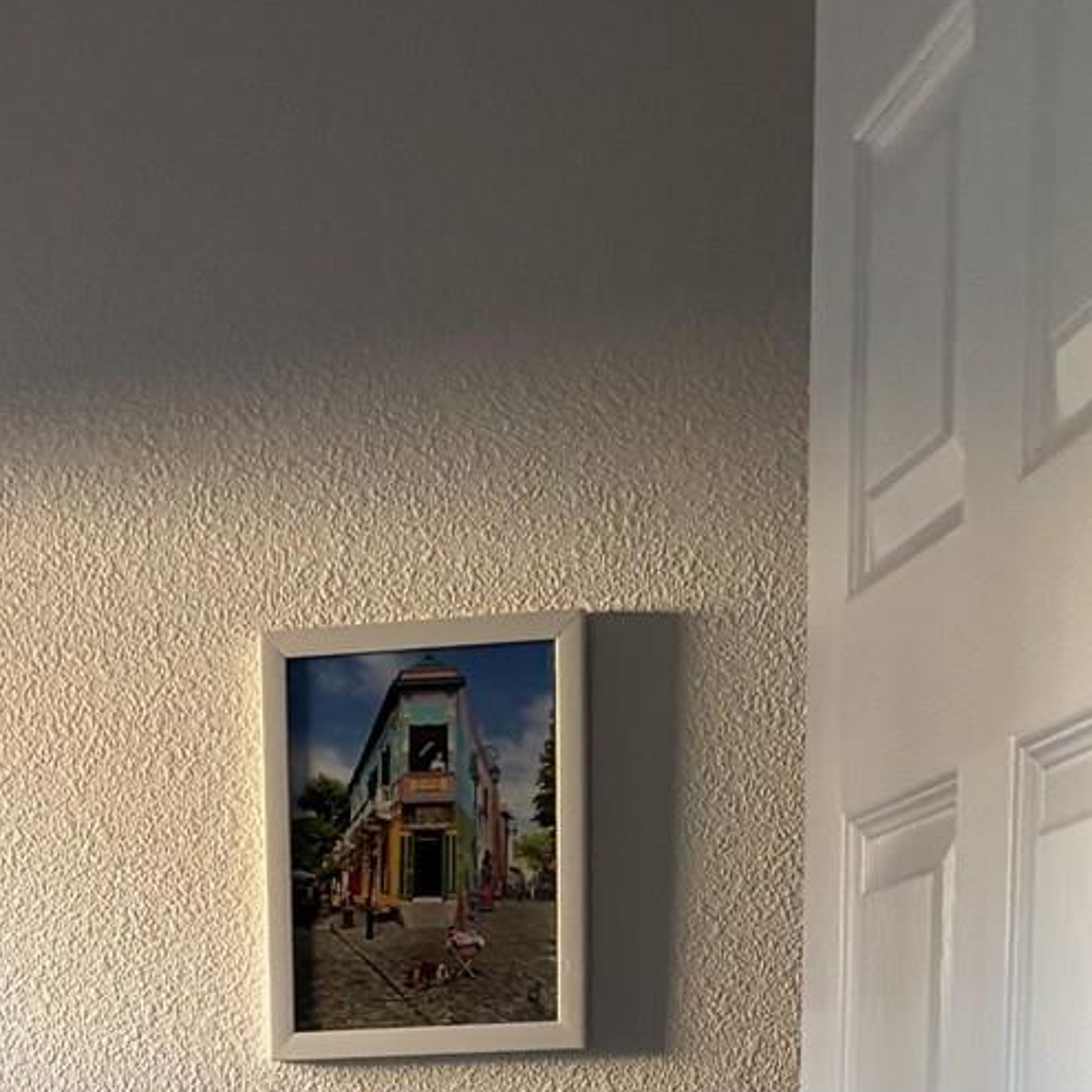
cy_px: 2107
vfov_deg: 14.0
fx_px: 3819
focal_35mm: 107
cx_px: 174
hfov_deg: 16.1
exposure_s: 1/60
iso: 250
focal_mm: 5.96
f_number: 1.6
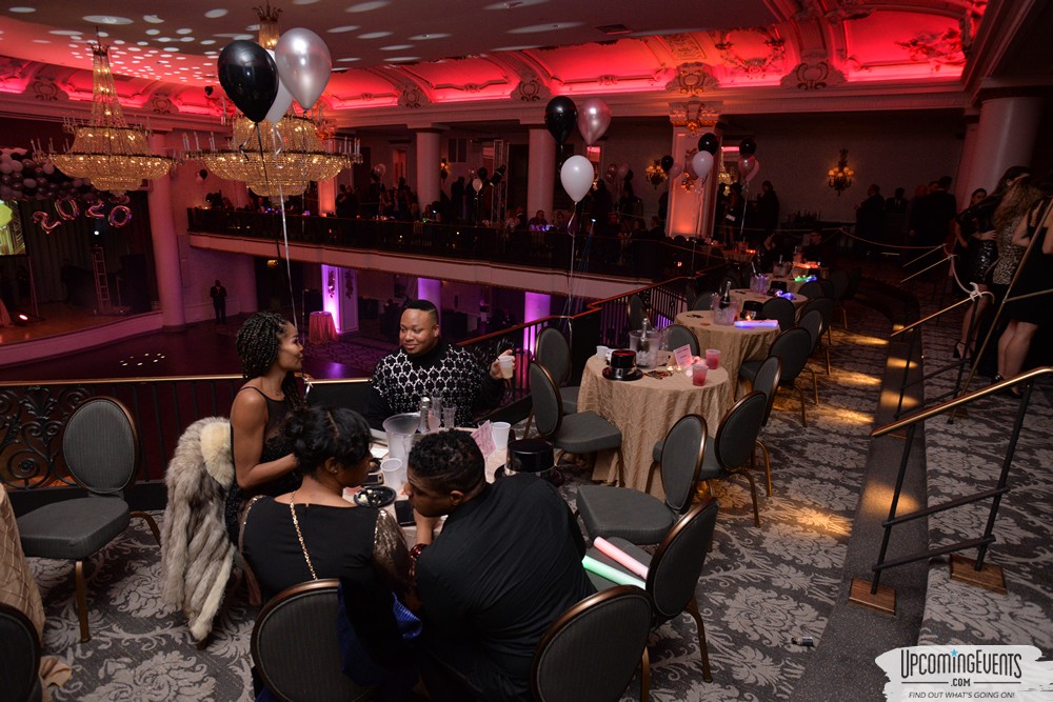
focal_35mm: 20
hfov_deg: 84.0
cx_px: 526
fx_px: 585
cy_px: 351
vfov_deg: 61.9
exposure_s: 1/60
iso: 2000
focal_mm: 20
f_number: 5
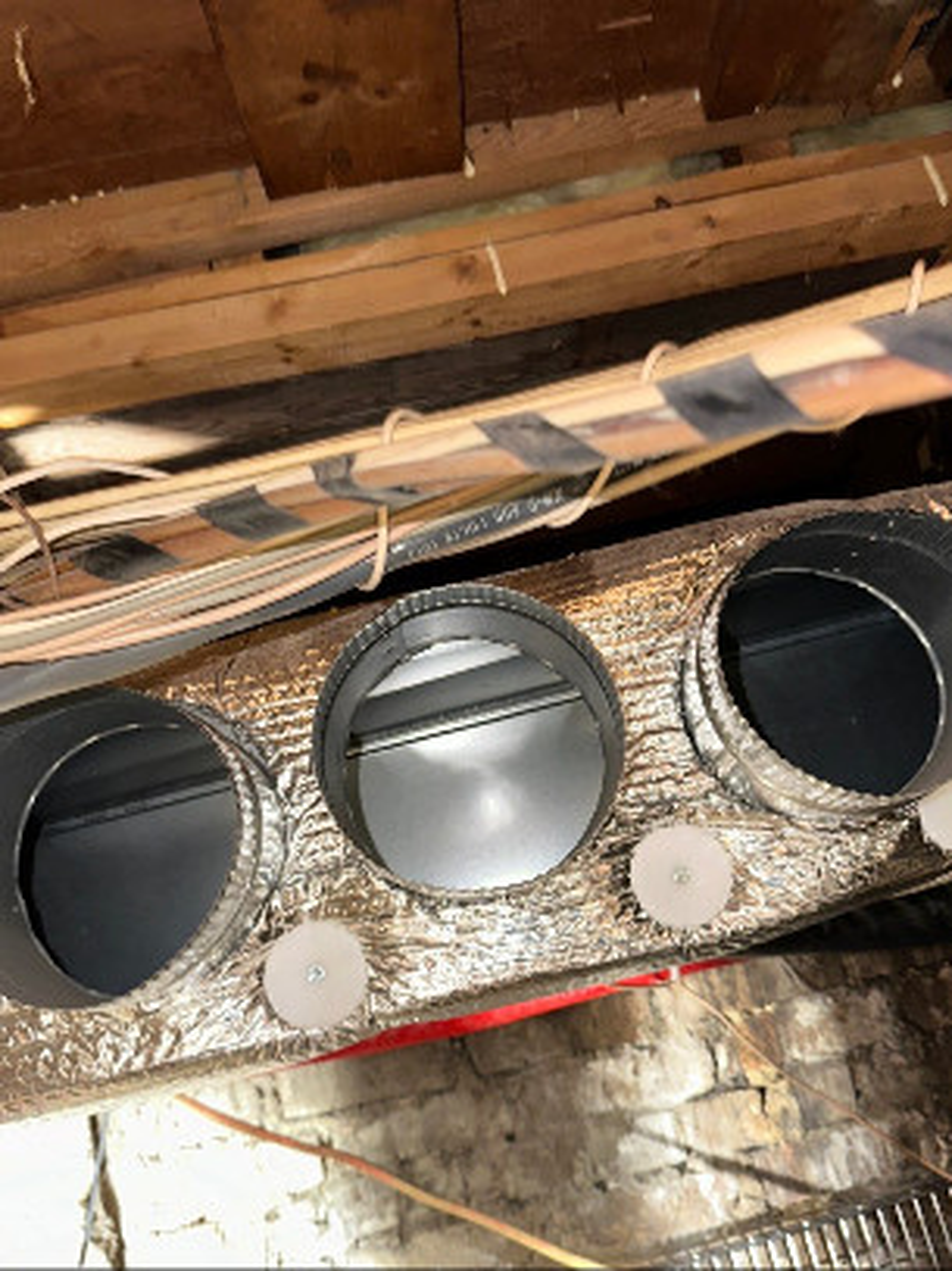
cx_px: 476
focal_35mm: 52
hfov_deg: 28.0
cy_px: 636
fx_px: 1908
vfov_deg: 36.8
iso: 16
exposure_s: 1/1089
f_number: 2.4
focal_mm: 6
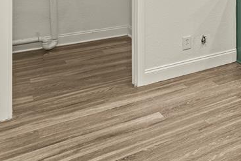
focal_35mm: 50
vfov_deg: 23.8
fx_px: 335
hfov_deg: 29.7
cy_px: -47
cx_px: 330
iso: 125
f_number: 11
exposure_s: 1.6
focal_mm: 18
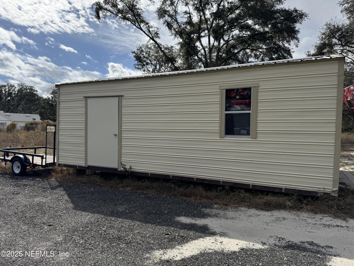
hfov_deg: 71.6
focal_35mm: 24
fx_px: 245
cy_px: 133
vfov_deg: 56.8
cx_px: 177
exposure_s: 1/9009
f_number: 1.78
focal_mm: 6.76
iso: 80
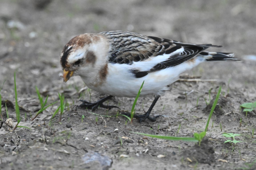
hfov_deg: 2.9
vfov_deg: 2.0
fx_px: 4977
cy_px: 85
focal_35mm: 700
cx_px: 128
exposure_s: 1/1000
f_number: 8
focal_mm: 700
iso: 6400
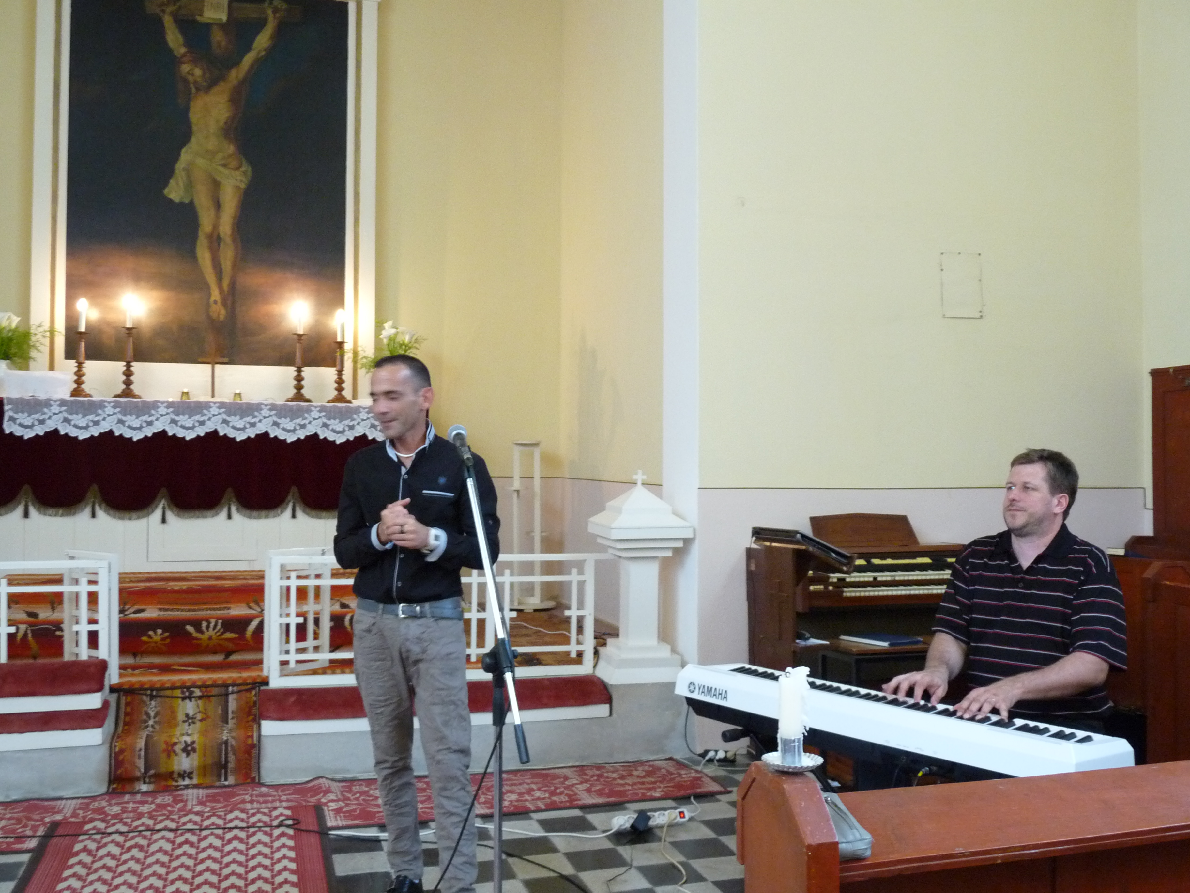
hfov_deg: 54.0
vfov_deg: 41.8
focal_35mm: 34
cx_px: 595
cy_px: 446
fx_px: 1169
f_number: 3
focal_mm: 6
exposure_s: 1/20
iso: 400
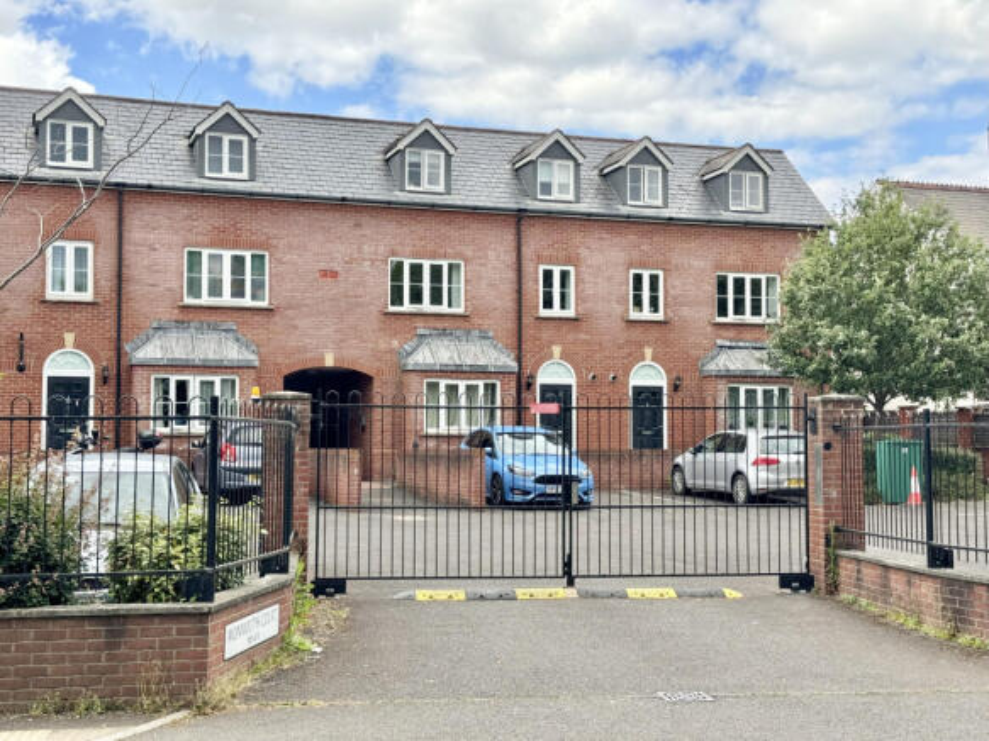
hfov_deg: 39.7
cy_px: 370
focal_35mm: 48
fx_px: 1371
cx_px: 494
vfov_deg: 30.3
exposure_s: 1/627
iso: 64
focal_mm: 6.76
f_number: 1.78
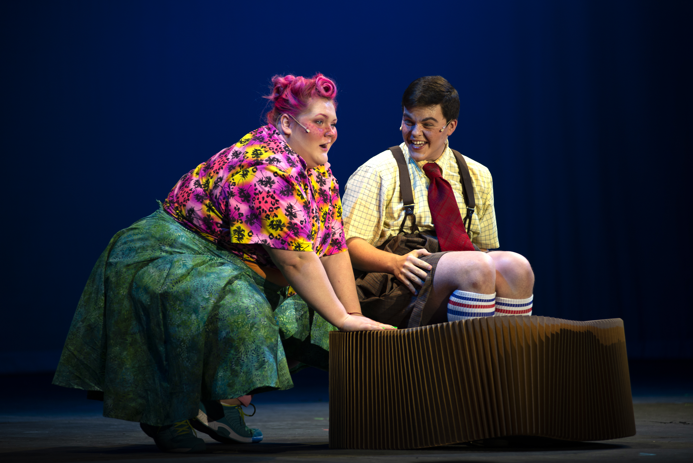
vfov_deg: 6.9
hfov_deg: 10.3
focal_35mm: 200
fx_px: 3851
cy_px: 232
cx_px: 346
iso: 400
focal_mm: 200
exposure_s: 1/160
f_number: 2.8
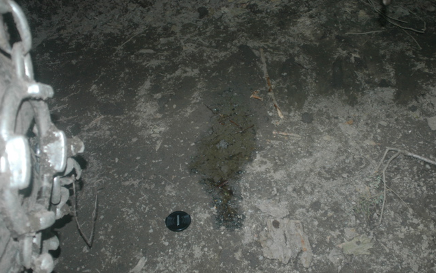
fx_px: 511
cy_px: 135
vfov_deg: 29.9
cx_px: 217
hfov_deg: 46.2
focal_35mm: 43
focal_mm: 28
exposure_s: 1/60
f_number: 3.8
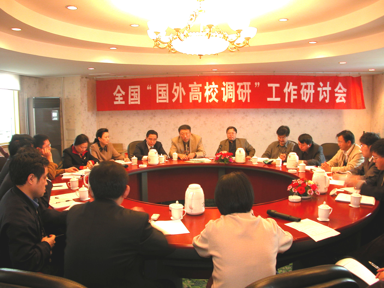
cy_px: 144
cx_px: 192
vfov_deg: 40.7
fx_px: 388
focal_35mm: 35
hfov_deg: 52.6
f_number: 2.8
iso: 100
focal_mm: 8.9
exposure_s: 1/4.3
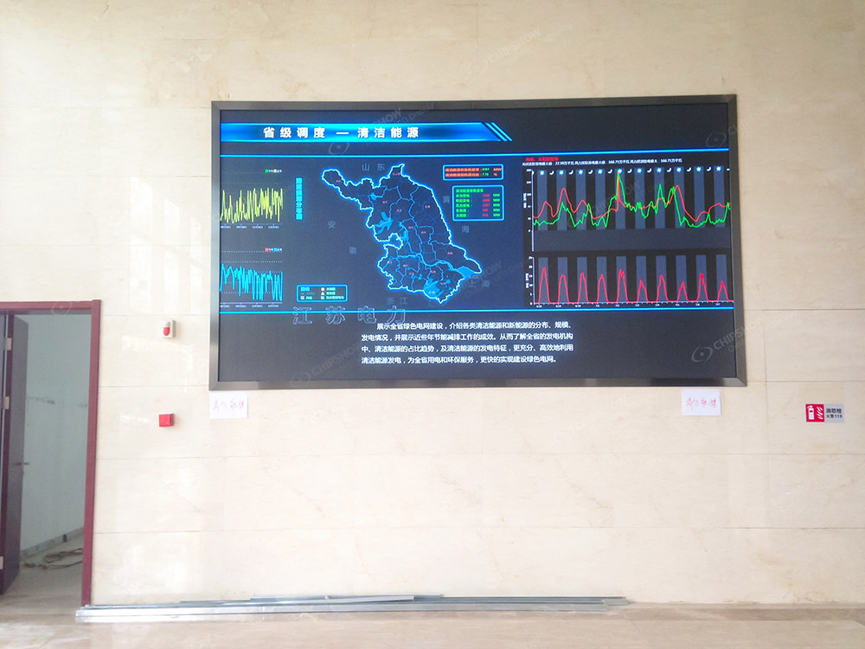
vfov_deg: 42.9
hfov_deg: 55.4
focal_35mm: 33
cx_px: 432
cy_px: 324
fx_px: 825
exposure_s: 1/20
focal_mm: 4.13
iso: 64
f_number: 2.4
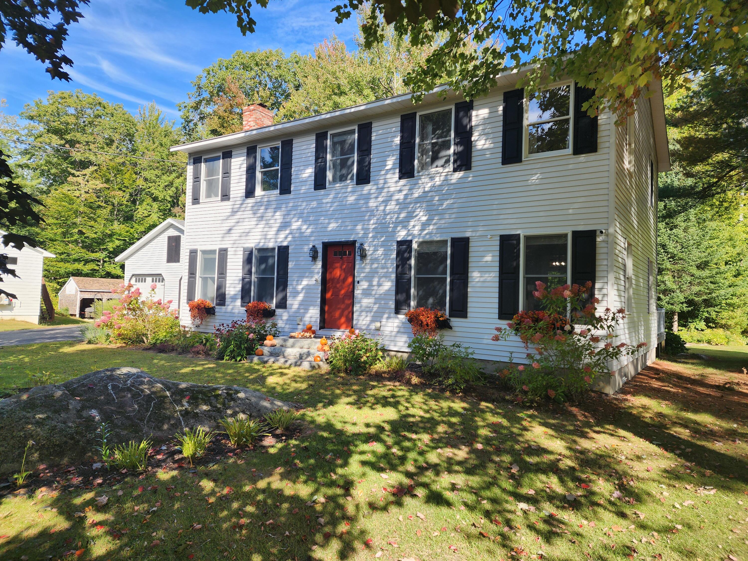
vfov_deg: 58.9
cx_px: 374
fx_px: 497
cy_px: 280
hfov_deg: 73.9
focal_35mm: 23
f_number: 1.8
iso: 12
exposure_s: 1/350
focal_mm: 6.4
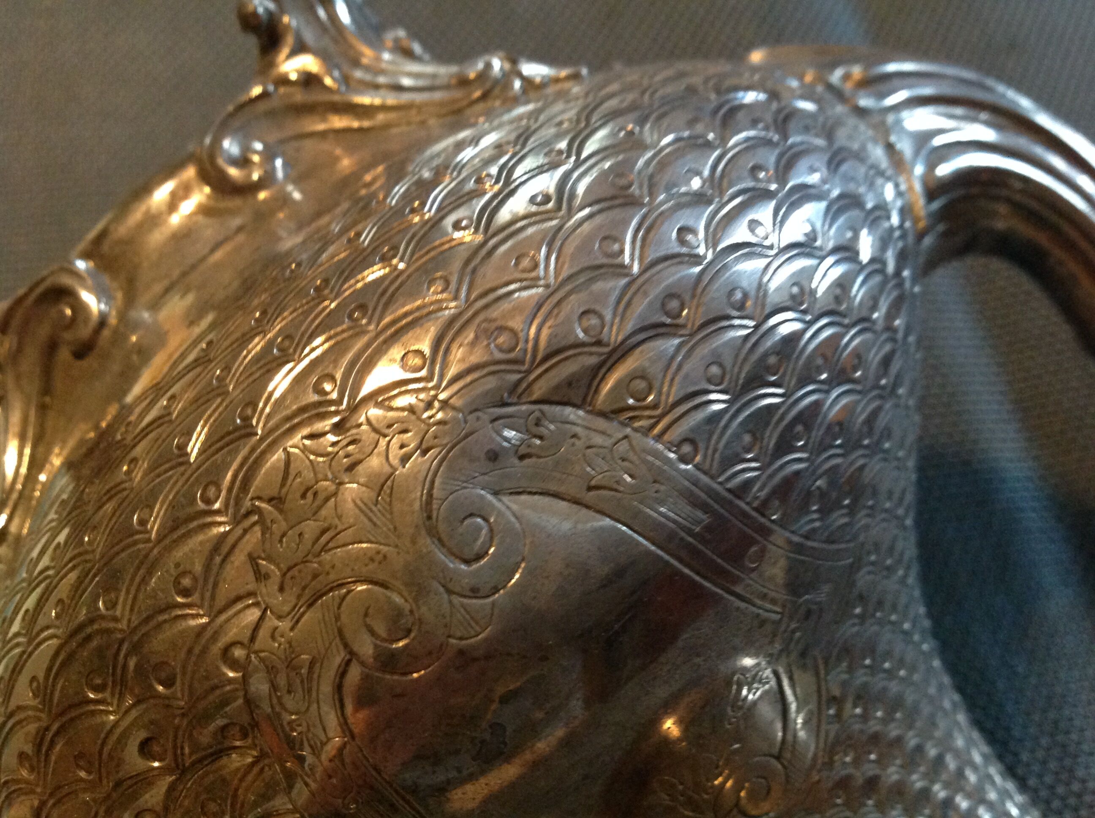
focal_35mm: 35
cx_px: 548
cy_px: 409
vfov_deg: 40.6
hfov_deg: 52.7
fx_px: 1106
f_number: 2.4
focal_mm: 4.28
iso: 400
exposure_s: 1/15
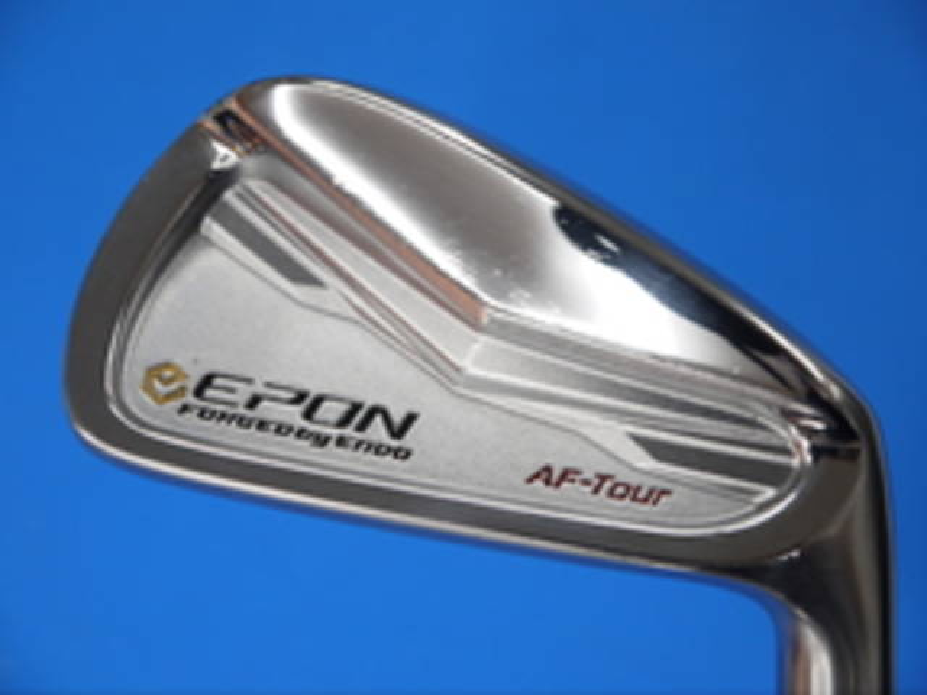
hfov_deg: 23.3
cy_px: 348
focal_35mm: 84
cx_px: 464
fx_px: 2249
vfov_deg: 17.6
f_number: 5.6
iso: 250
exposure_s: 1/80
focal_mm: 42
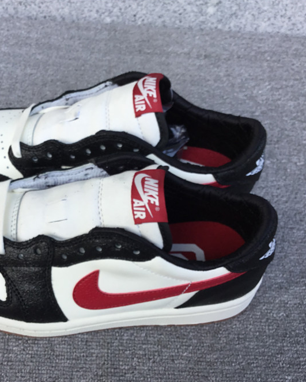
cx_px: 106
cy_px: 192
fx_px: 464
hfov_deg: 36.2
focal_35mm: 41
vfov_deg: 44.8
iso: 25
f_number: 2.4
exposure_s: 1/134
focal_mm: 3.3
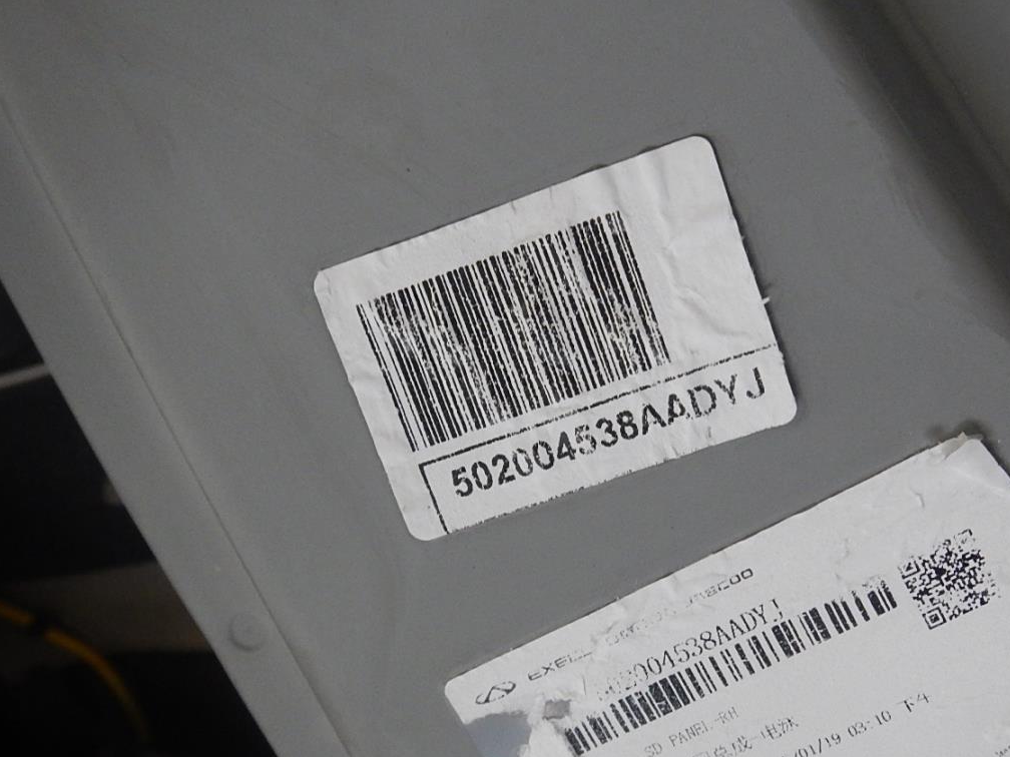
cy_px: 443
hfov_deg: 46.3
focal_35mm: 40
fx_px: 1167
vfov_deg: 35.9
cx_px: 637
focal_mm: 5
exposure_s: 1/80
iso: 400
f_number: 3.9
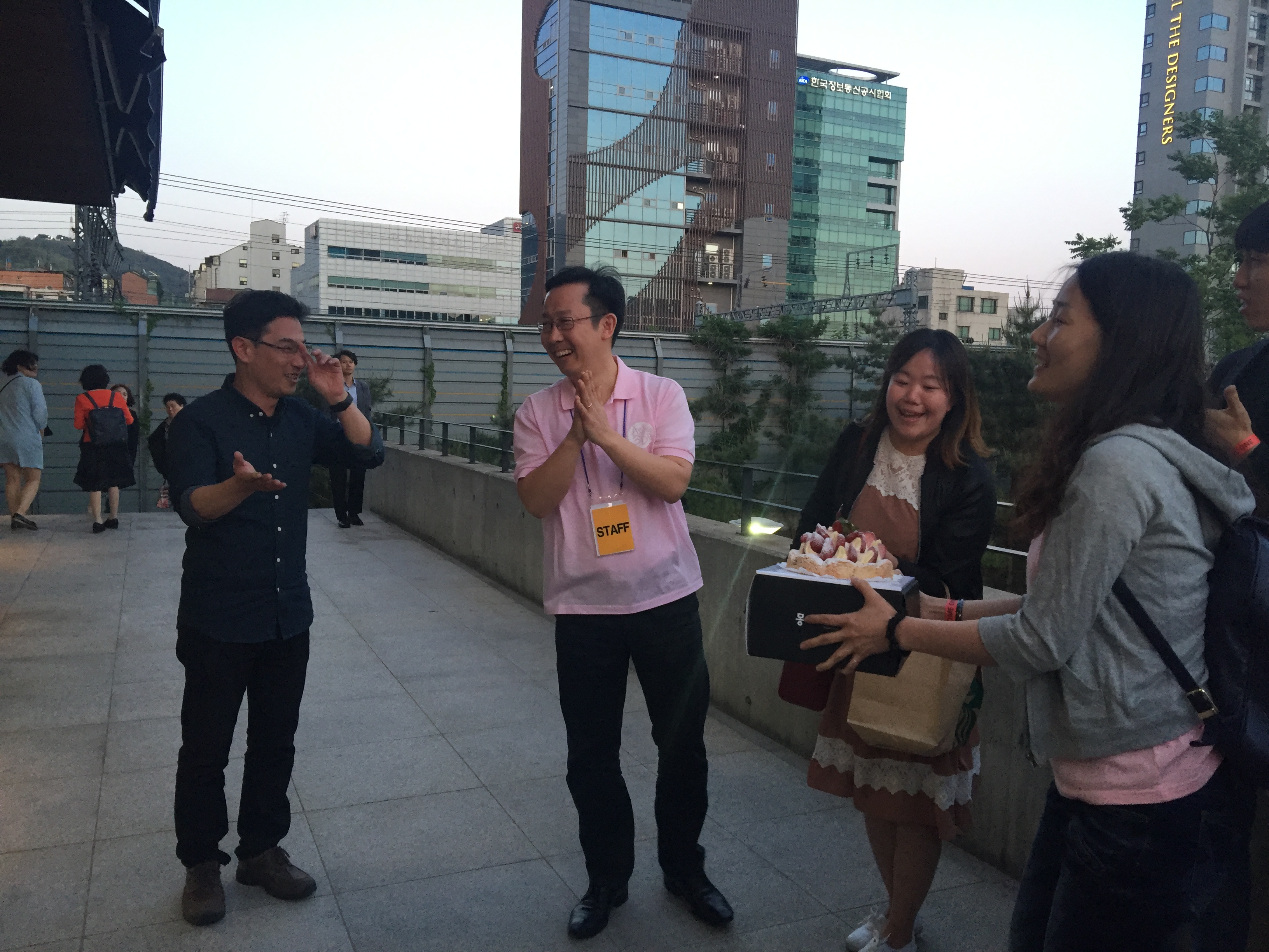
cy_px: 476
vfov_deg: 48.2
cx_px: 634
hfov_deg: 61.7
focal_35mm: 29
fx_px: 1063
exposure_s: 1/30
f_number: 2.2
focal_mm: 4.15
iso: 50
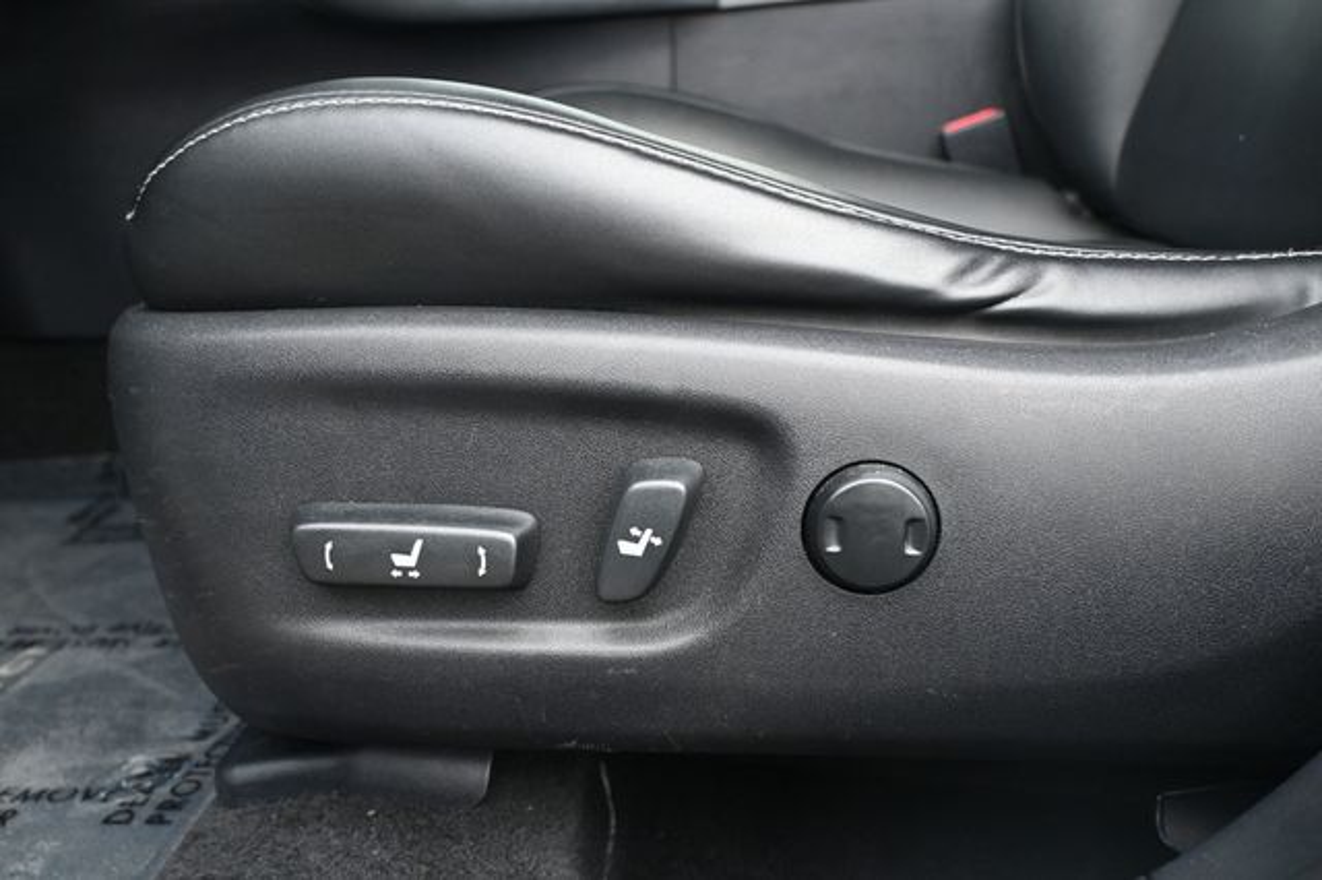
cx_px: 661
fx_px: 1129
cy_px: 440
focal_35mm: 31
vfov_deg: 42.6
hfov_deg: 60.7
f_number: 3.8
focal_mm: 20.5
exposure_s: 1/125
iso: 900
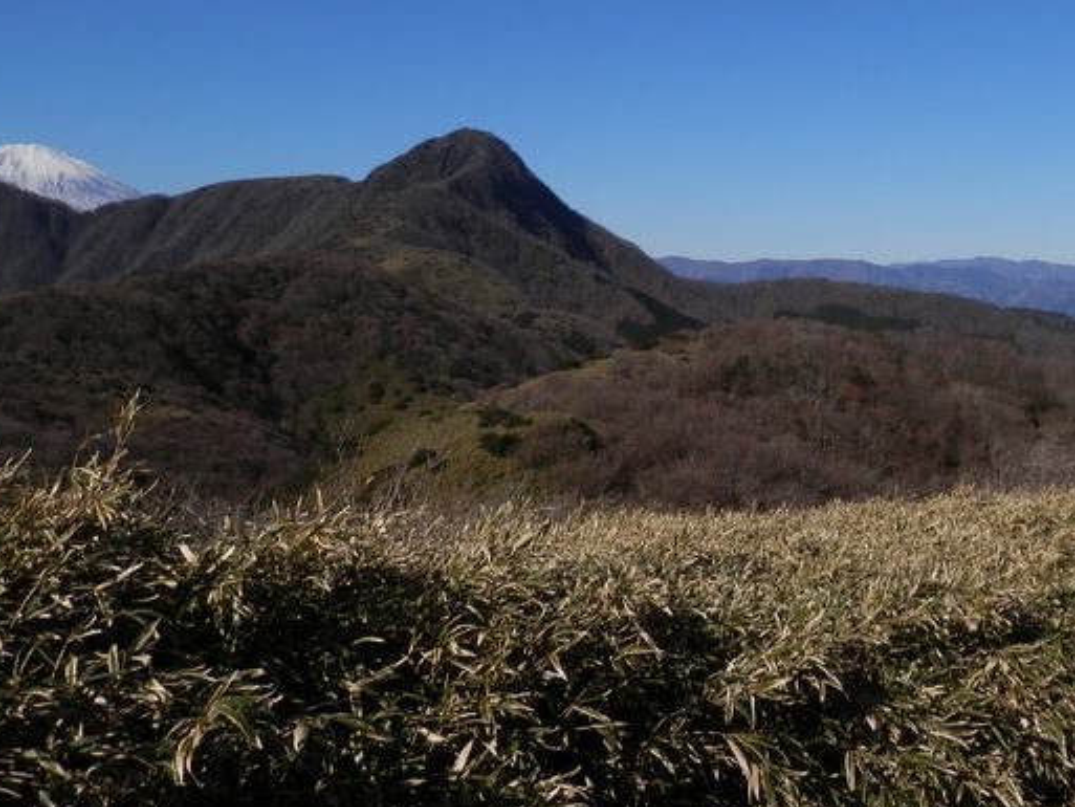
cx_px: 773
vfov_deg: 36.6
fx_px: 1211
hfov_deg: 46.5
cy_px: 308
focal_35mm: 39
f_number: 8.7
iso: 80
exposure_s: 1/320
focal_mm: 4.5
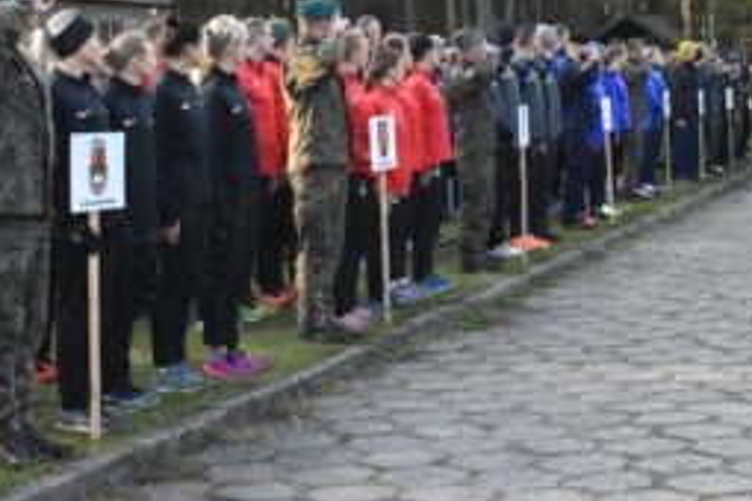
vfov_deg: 15.3
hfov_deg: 22.9
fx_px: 1859
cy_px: 162
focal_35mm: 89
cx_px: 354
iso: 6400
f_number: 11
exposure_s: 1/500
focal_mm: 24
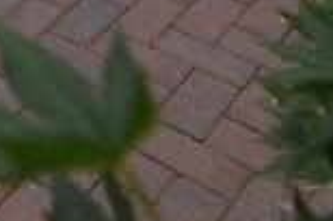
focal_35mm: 100
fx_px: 923
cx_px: -255
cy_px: -406
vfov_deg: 10.4
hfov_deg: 17.1
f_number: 9
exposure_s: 1/320
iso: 200
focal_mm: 10
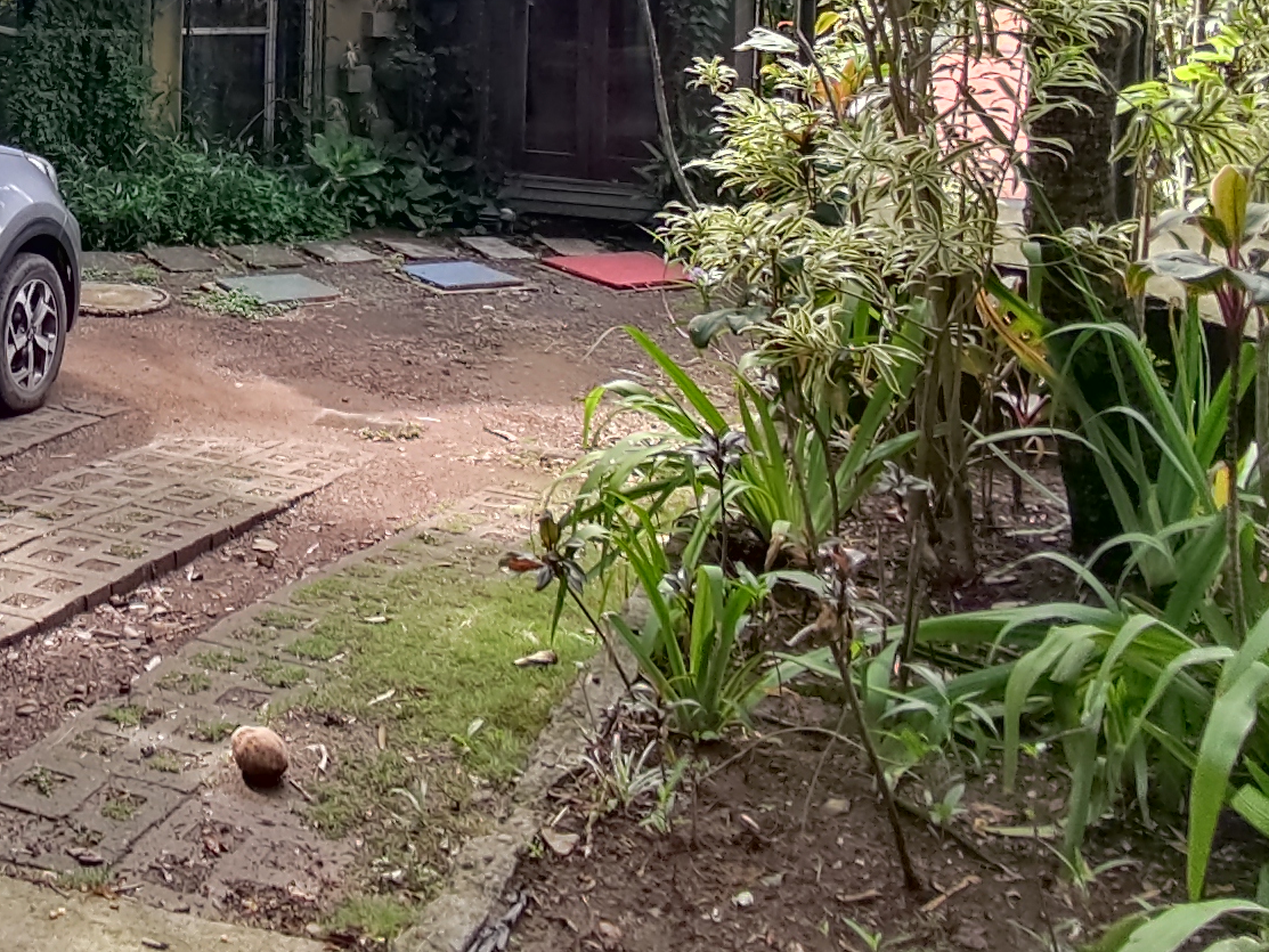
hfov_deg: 39.2
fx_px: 1613
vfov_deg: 30.3
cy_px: -26
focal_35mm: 44
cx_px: 76
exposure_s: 1/50
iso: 50
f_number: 2.2
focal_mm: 1.6
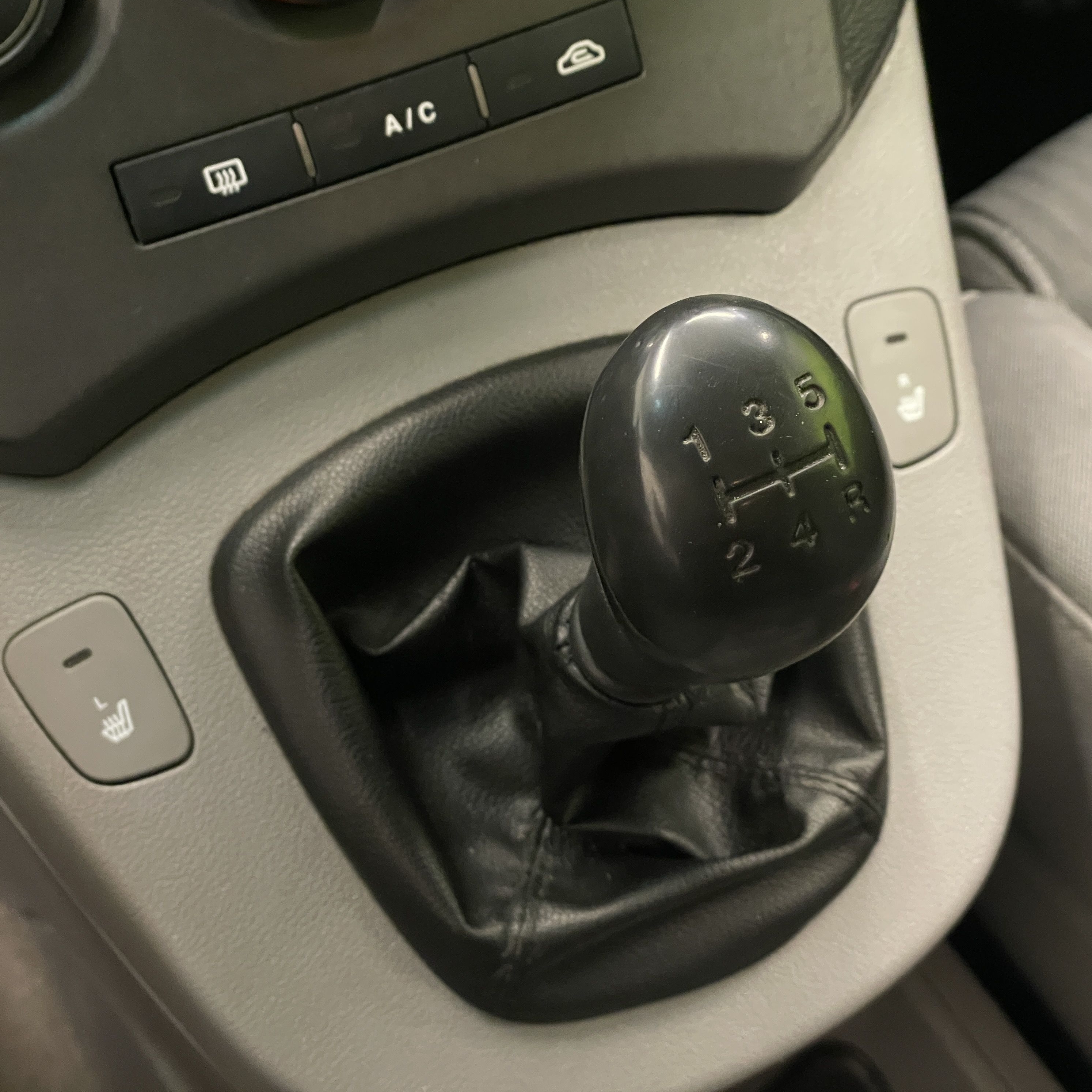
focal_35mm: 62
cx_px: 626
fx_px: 2213
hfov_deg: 27.7
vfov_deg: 27.7
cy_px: 542
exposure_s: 1/50
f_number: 2
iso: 500
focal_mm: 6
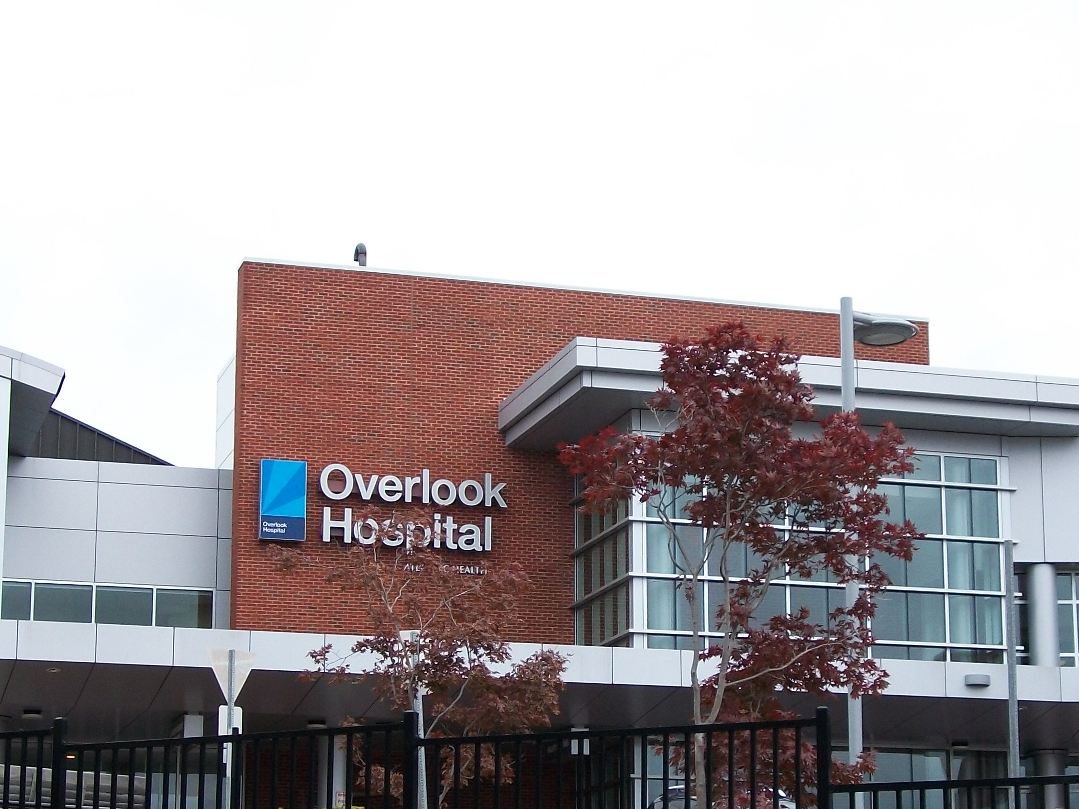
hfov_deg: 25.3
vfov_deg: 19.1
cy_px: 522
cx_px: 525
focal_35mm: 77
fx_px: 2400
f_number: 3.6
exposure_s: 1/320
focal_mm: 8.8
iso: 80
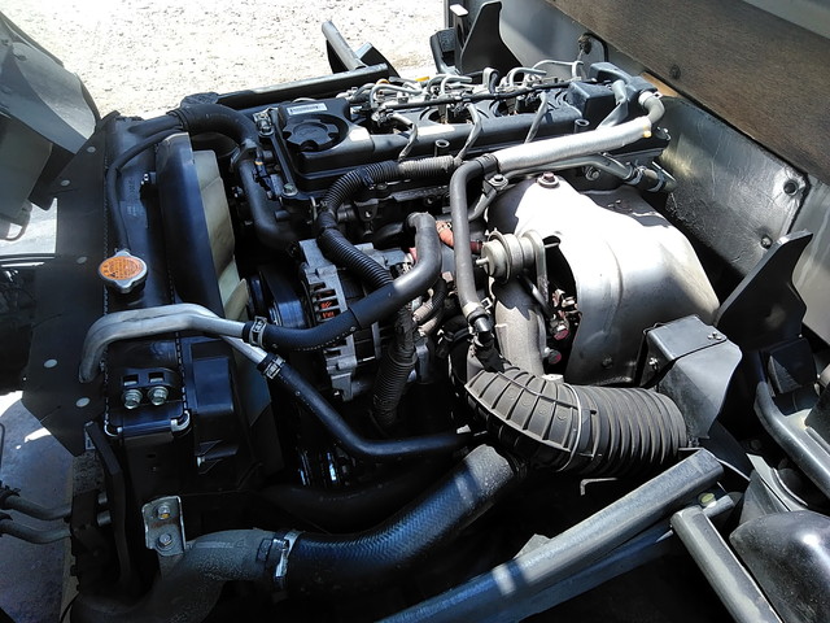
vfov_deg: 51.4
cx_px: 415
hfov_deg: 65.3
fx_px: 647
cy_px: 312
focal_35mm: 27
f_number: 2.2
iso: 60
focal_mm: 3.46
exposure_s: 1/289
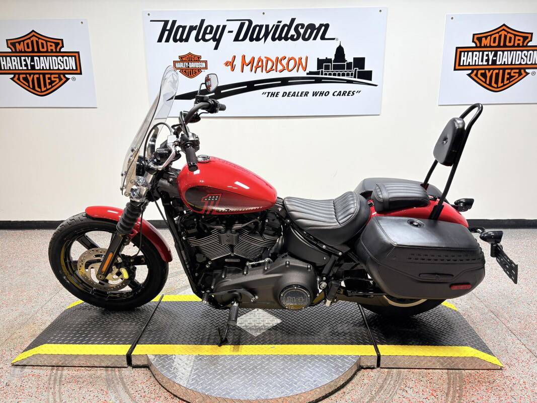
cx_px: 268
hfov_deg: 67.3
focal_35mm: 26
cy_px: 202
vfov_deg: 53.1
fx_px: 403
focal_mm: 5.96
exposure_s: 1/120
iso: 40
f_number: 1.6
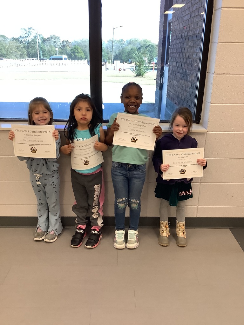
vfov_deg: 58.4
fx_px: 291
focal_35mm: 31
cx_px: 122
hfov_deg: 45.4
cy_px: 162
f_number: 2.4
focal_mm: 3.3
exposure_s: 1/60
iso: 200
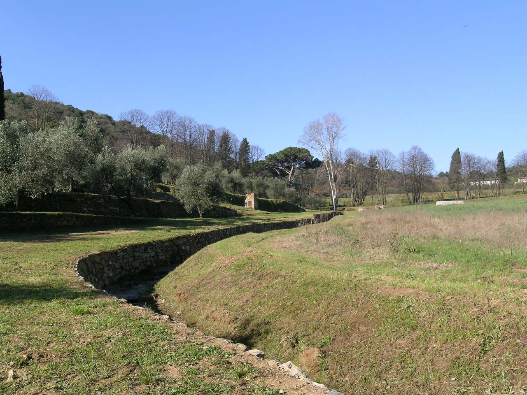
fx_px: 594
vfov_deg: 36.8
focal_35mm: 39
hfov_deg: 47.9
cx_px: 264
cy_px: 198
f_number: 6.2
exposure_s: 1/209
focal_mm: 8
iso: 50
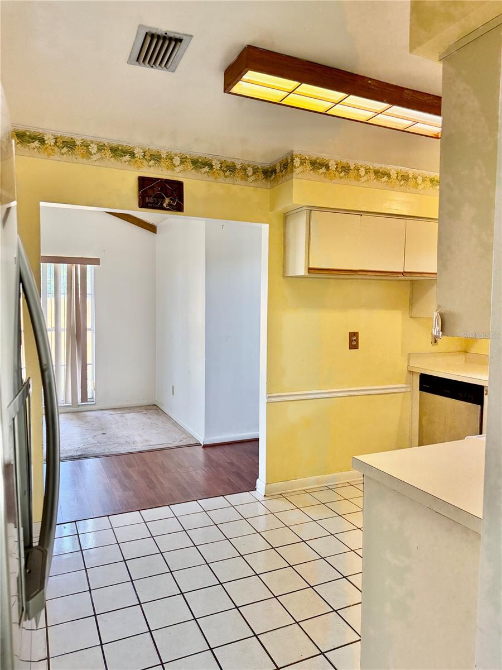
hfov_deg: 56.8
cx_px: 251
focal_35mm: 24
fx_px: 464
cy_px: 335
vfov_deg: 71.6
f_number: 1.78
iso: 200
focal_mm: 6.76
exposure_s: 1/237
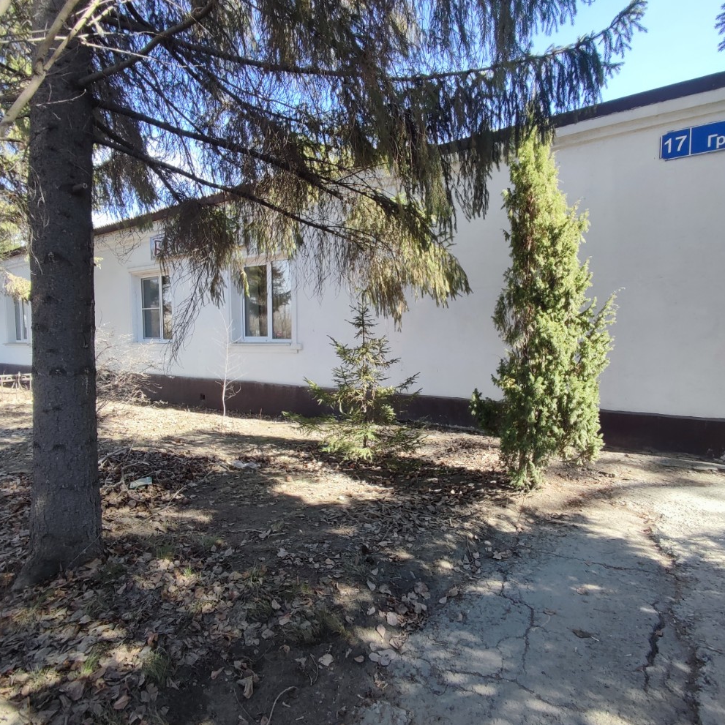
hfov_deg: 77.7
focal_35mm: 19
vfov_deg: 77.7
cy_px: 363
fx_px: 450
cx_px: 373
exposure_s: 1/294
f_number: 2.2
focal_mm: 1.65
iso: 50
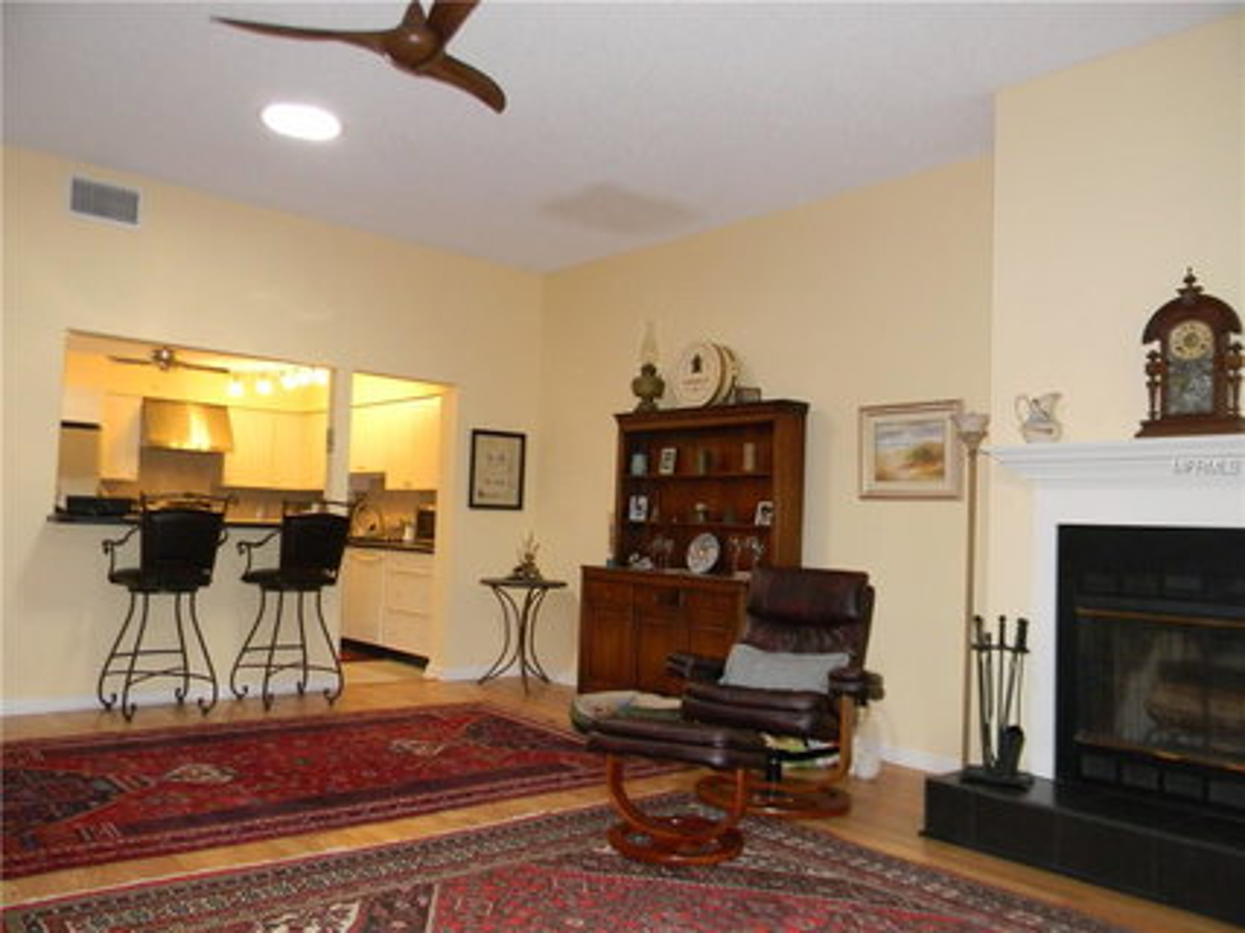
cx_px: 622
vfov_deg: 49.7
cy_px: 466
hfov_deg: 63.5
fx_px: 1007
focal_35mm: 28
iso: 268
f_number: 3.5
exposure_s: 1/31
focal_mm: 5
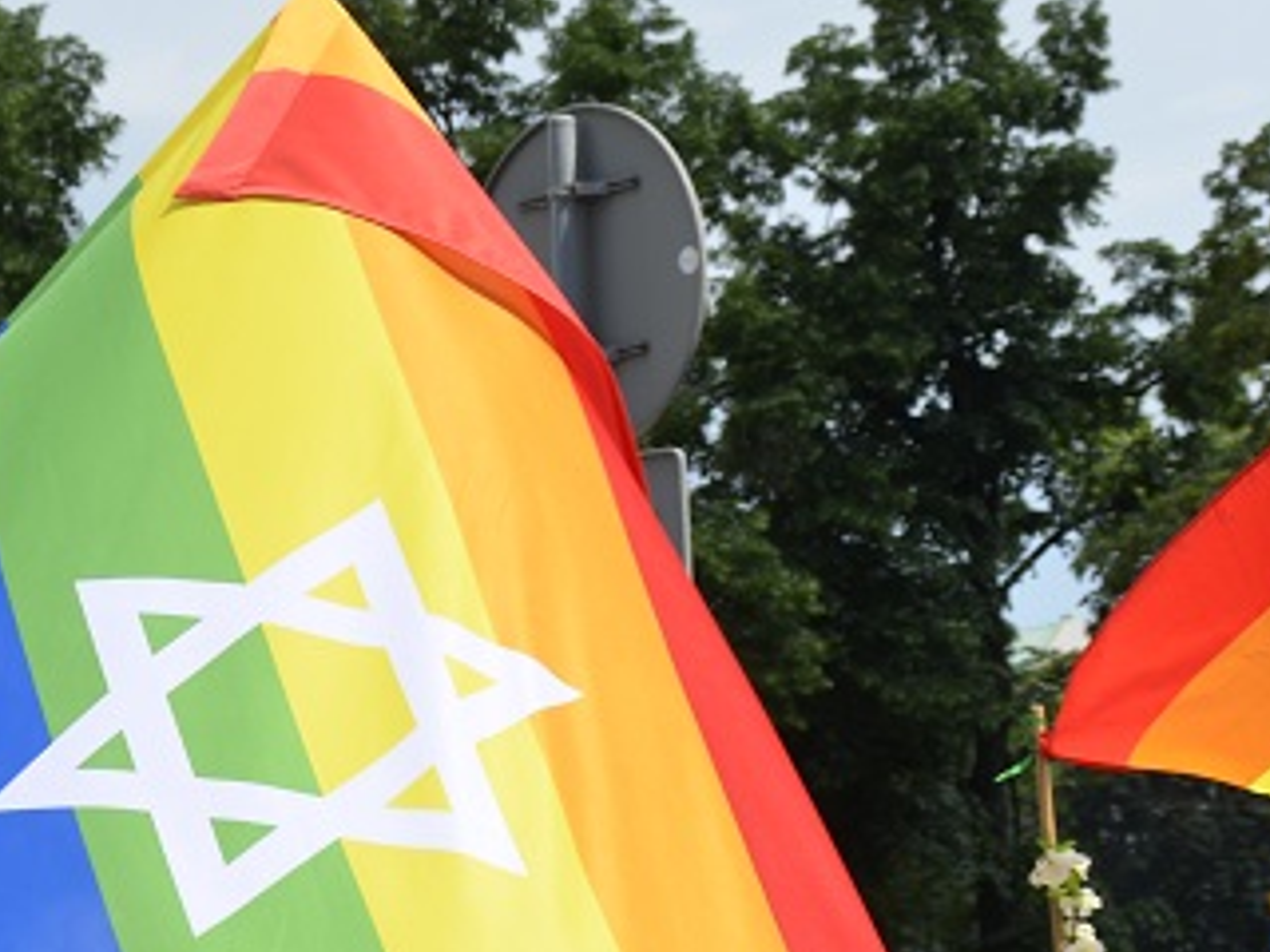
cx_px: 405
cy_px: 819
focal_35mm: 132
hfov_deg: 14.9
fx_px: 4843
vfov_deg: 11.2
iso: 100
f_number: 8
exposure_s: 1/250
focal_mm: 42
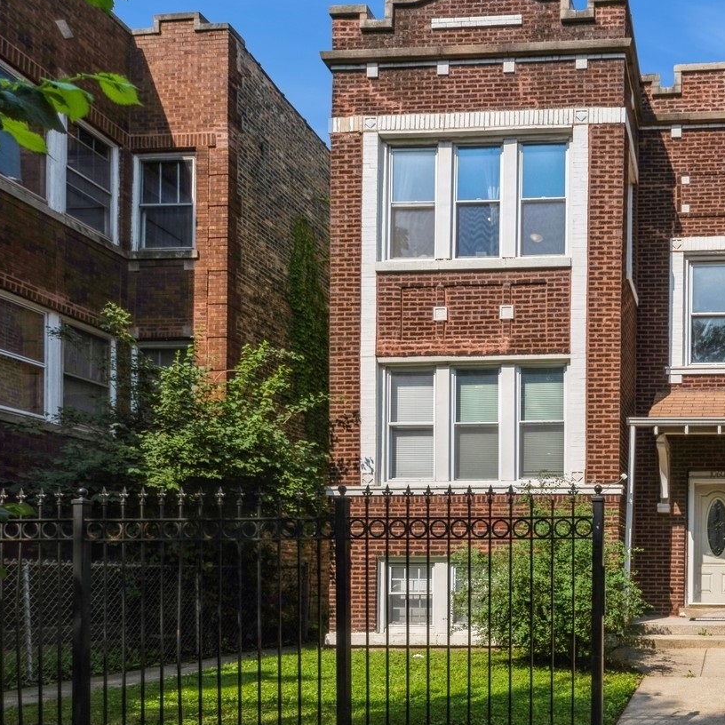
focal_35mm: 25
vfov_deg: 62.3
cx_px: 659
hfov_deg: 54.4
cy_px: 439
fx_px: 592
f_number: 11
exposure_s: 1/800
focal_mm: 15
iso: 200
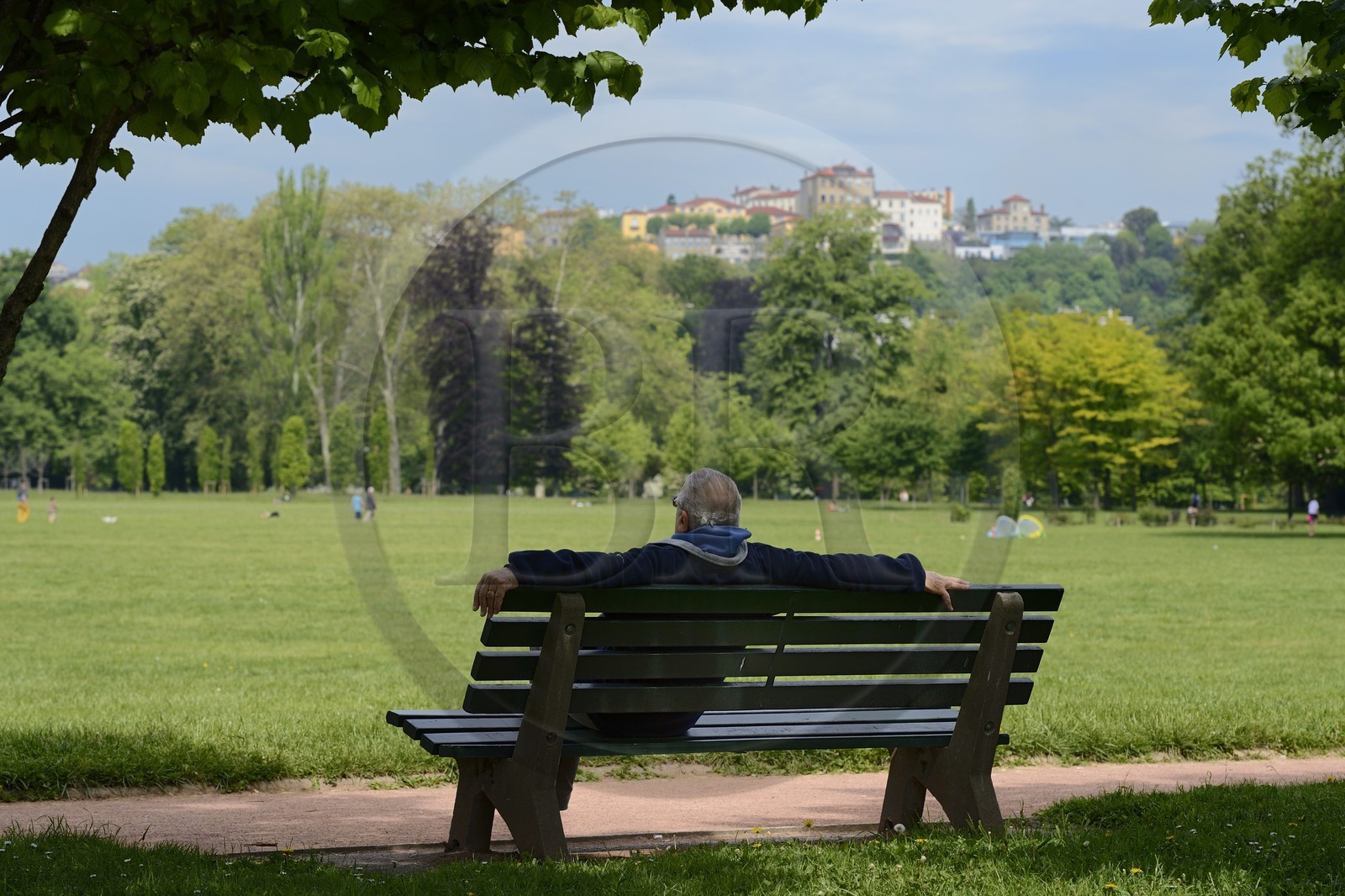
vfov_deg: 12.4
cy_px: 448
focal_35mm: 110
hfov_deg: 18.6
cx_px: 672
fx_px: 4109
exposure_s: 1/320
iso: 200
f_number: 8
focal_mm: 110
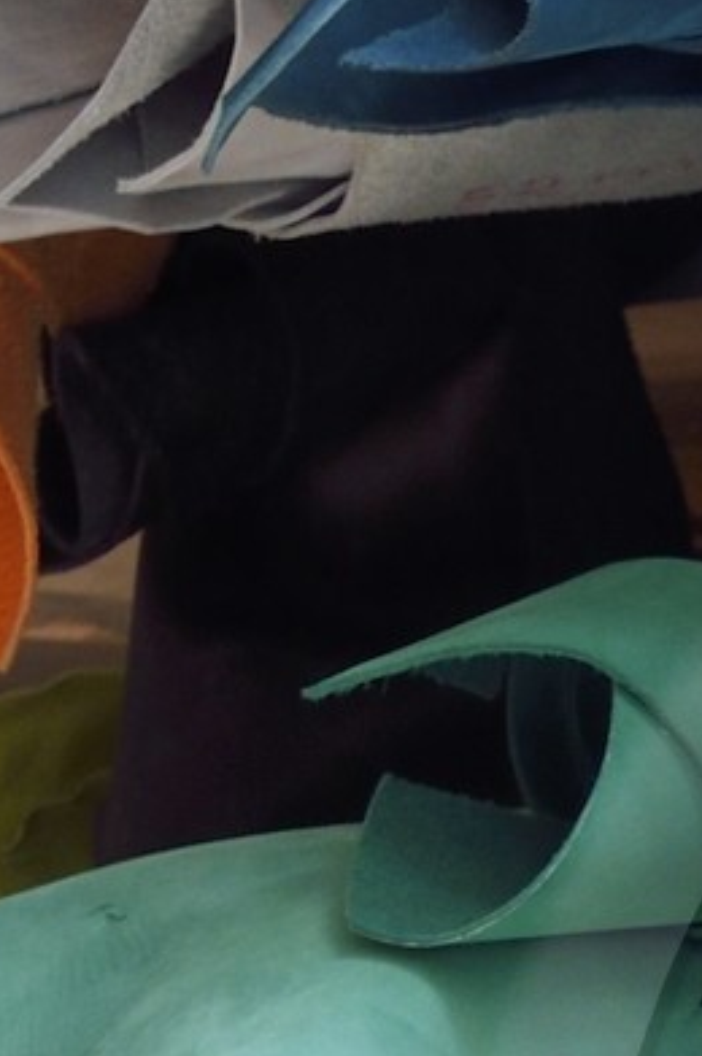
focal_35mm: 246
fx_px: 7208
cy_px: 1410
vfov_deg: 8.3
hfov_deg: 5.4
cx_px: 1704
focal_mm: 40
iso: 800
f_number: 13
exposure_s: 1/8
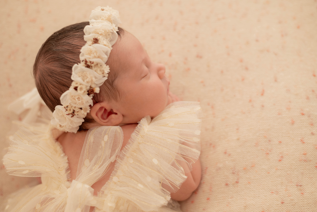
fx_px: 440
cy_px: 106
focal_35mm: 50
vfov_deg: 27.0
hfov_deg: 39.6
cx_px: 158
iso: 400
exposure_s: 1/250
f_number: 2.8
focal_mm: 50
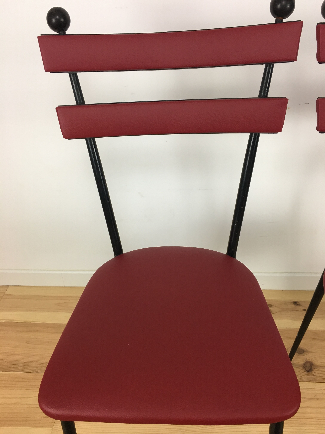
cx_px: 162
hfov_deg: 48.2
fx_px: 363
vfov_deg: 61.7
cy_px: 217
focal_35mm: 29
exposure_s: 1/33
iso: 40
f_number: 2.2
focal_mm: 4.15
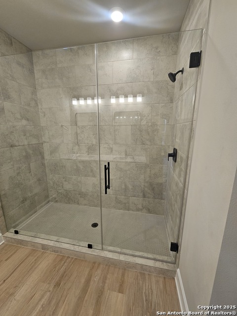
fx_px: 119
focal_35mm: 13
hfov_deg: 89.9
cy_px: 158
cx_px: 118
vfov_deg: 106.2
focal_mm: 2.2
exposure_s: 1/60
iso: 80
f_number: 2.2
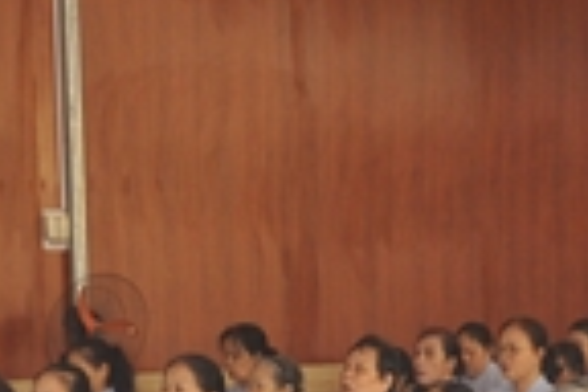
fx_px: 1993
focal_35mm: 122
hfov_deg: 16.8
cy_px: 723
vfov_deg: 10.5
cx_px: 278
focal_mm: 18
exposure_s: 1/60
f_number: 4
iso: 640
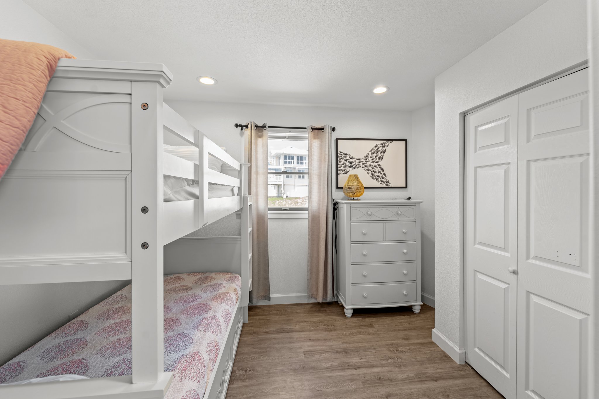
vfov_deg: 81.2
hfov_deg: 104.3
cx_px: 300
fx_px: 233
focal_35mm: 14
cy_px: 200
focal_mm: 14
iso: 100
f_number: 8
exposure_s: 1/1.25
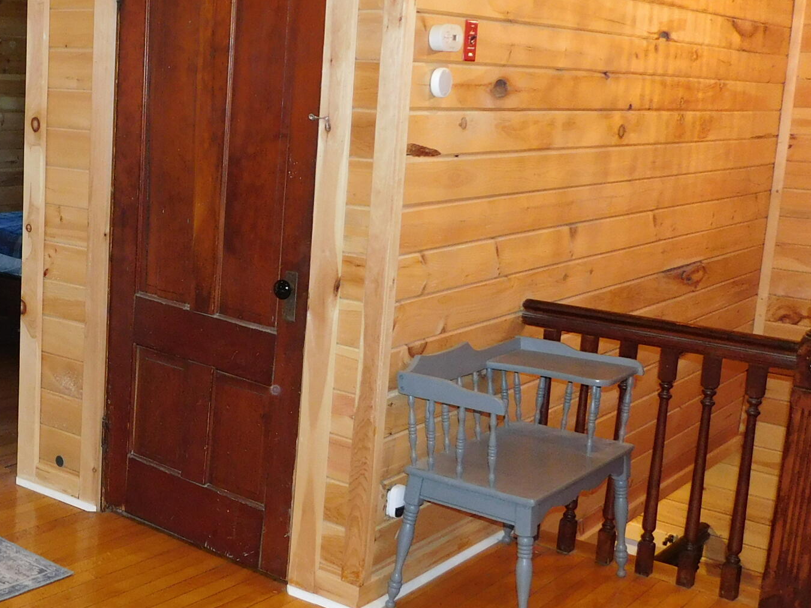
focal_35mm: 51
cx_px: 104
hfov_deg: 35.6
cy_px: 285
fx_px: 1195
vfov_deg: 28.6
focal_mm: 4
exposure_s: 1/30
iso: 200
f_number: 3
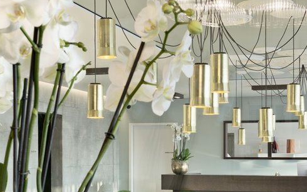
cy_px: 172
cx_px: 121
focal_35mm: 81
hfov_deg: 25.5
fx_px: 678
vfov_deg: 15.9
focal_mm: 38
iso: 100
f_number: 16
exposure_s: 1/3
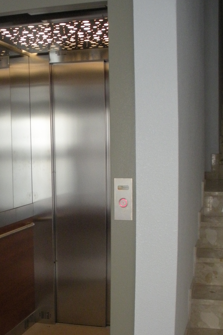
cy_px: 212
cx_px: 43
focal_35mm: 53
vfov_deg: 37.3
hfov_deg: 25.1
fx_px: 493
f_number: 3.5
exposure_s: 1/51.1
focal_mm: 6.3
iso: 400
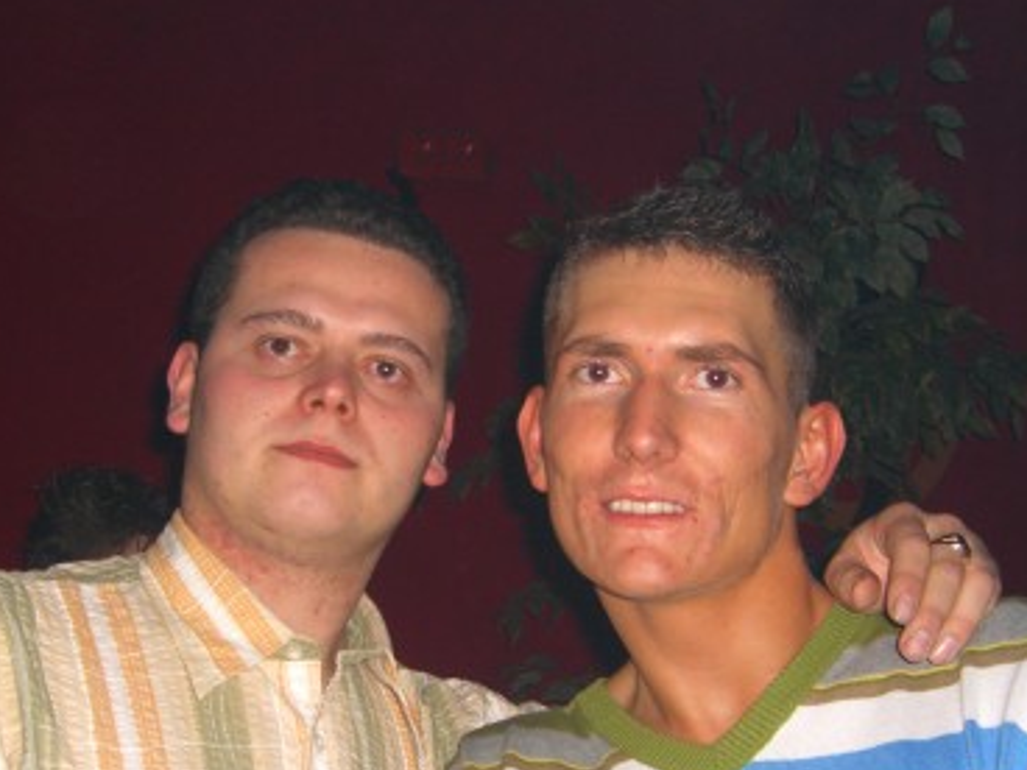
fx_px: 1839
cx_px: 463
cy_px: 578
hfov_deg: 31.2
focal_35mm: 62
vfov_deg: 23.4
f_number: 2.8
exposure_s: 1/60
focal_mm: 7.9
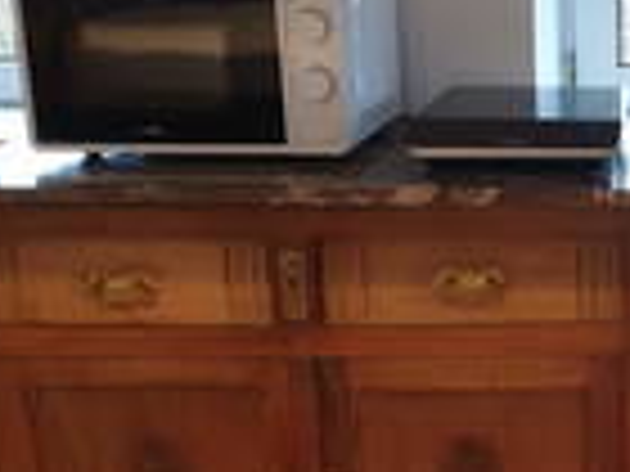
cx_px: 666
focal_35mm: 67
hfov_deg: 27.0
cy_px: 207
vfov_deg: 21.9
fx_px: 1219
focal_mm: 4.3
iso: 320
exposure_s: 1/33
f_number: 2.4
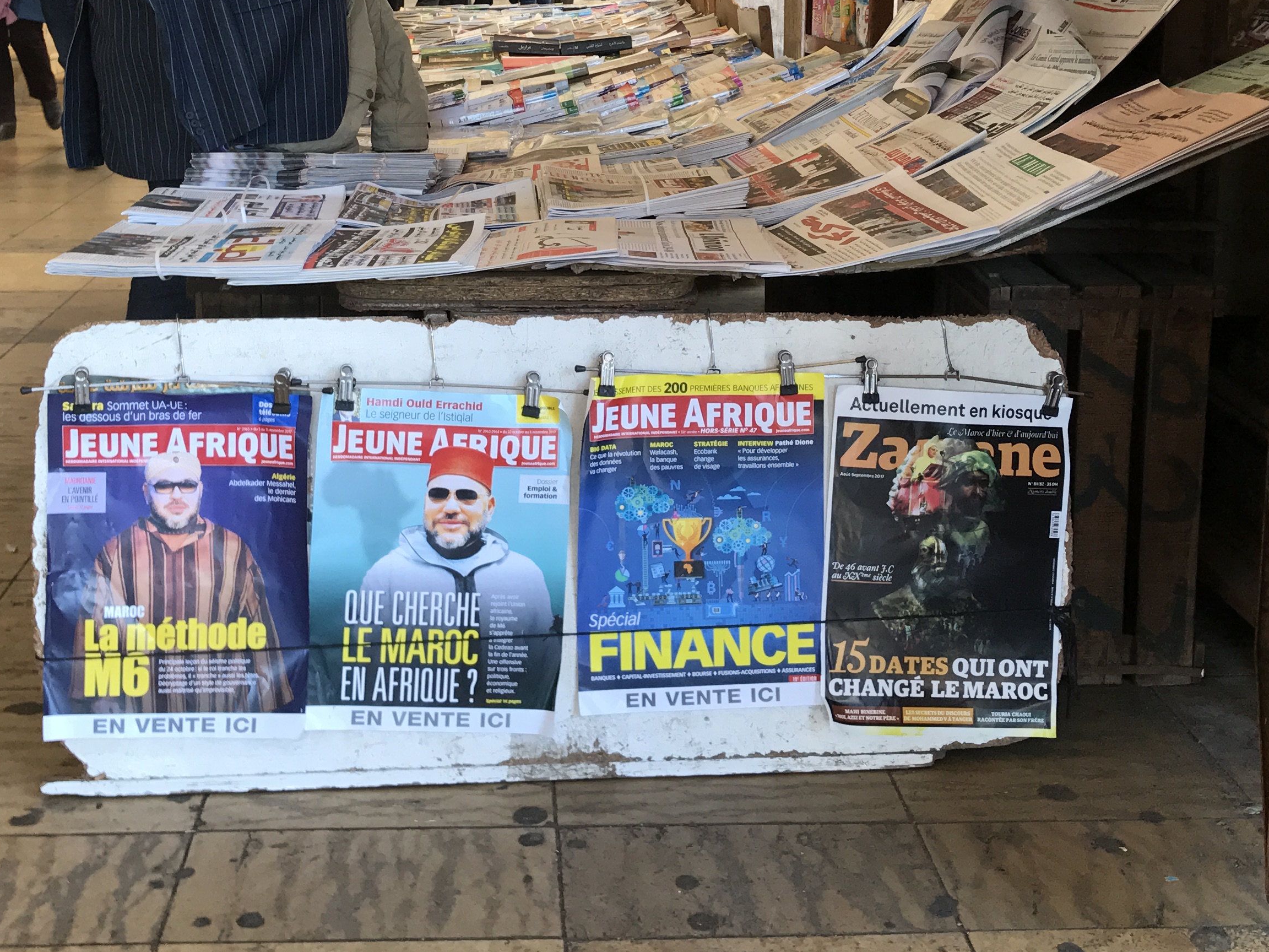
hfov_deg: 38.9
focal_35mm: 49
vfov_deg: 29.2
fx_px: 1796
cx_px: 578
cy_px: 237
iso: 40
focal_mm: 3.99
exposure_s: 1/100
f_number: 1.8
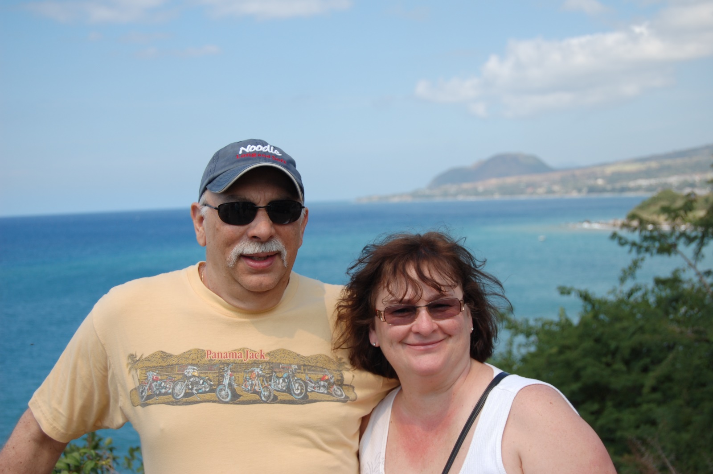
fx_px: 1187
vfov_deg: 22.6
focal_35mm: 60
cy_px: 237
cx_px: 356
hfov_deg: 33.4
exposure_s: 1/800
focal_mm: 40
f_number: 5
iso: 200
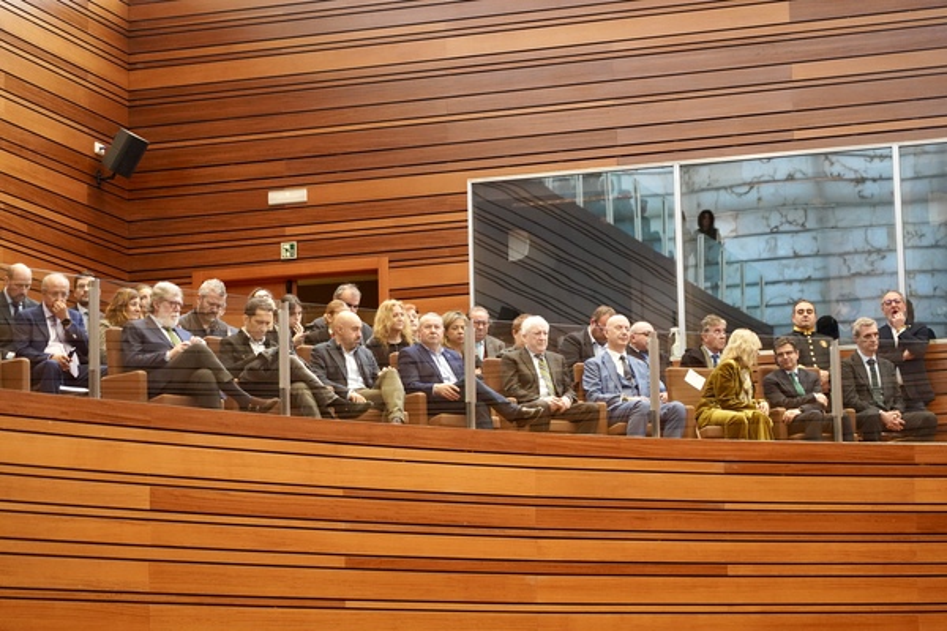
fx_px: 2762
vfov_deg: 13.0
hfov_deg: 19.5
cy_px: 316
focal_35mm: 105
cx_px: 474
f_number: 4
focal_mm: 105
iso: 6400
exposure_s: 1/320
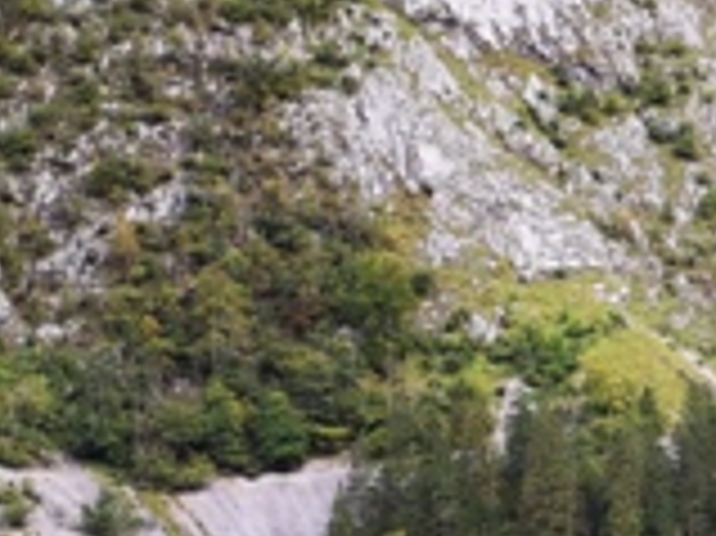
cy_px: 635
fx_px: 2811
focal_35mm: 136
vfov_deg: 10.7
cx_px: 1702
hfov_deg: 11.9
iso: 50
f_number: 1.8
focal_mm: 3.95
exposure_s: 1/129
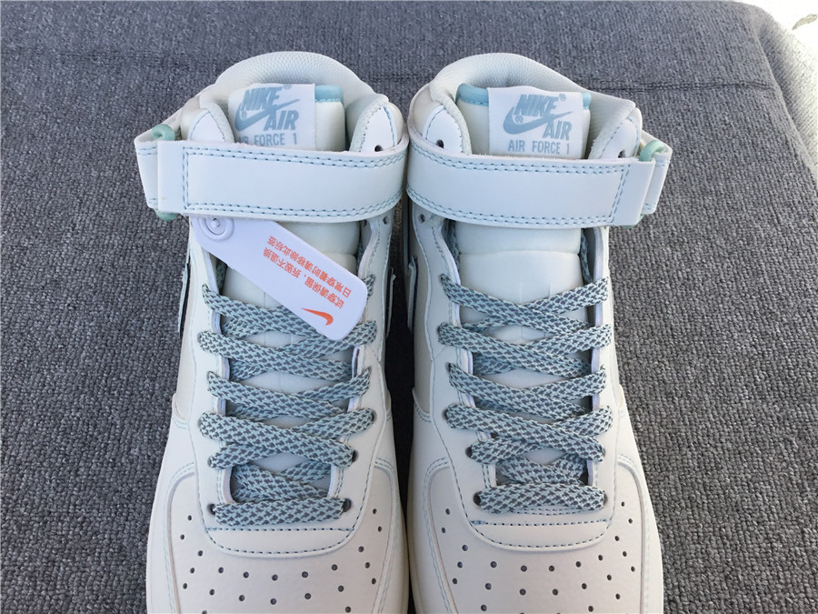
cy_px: 307
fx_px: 733
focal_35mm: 31
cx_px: 409
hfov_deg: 58.4
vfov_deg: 45.4
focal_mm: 3.3
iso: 25
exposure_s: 1/512
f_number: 2.4
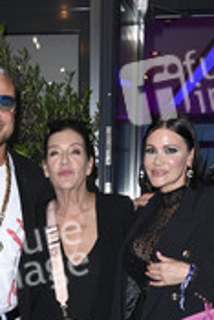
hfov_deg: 18.6
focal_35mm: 73
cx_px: 48
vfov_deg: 25.5
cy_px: 357
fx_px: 650
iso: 400
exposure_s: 1/160
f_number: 5.6
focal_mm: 32
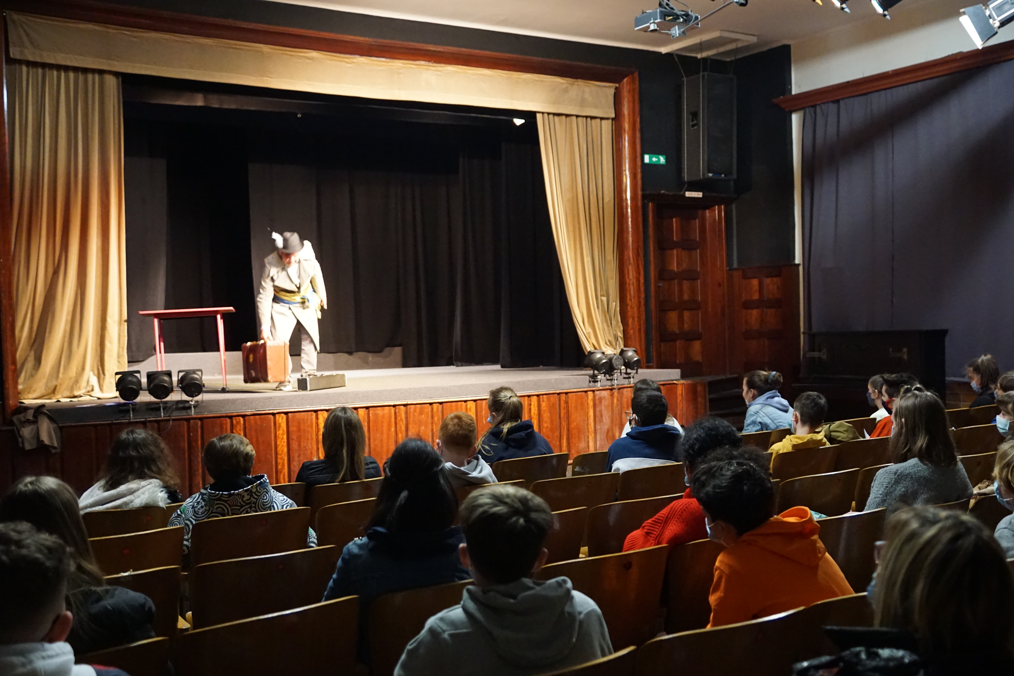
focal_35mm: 39
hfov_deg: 49.6
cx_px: 507
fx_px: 1098
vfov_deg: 34.2
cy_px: 338
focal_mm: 26
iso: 3200
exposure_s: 1/30
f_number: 2.8
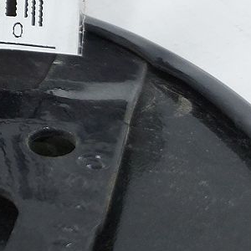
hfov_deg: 15.5
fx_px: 804
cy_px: -102
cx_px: -188
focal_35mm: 98
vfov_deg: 16.5
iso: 80
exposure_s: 1/50
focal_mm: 5.23
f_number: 1.8
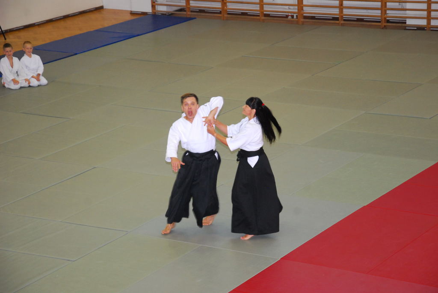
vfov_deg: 12.2
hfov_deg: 18.2
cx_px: 219
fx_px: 1370
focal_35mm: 112
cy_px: 146
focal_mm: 75
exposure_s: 1/60
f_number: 7.1
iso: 800
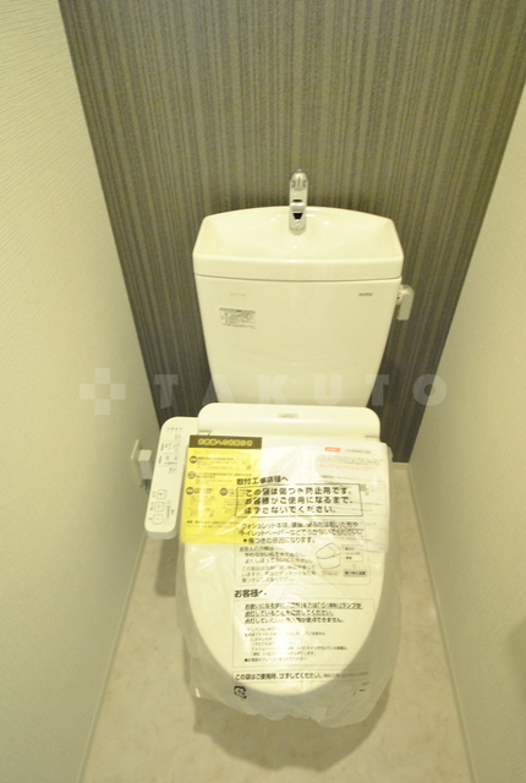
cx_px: 263
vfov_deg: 81.1
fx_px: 458
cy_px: 392
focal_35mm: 21
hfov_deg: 59.8
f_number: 5.3
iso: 1600
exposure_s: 1/20
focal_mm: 14
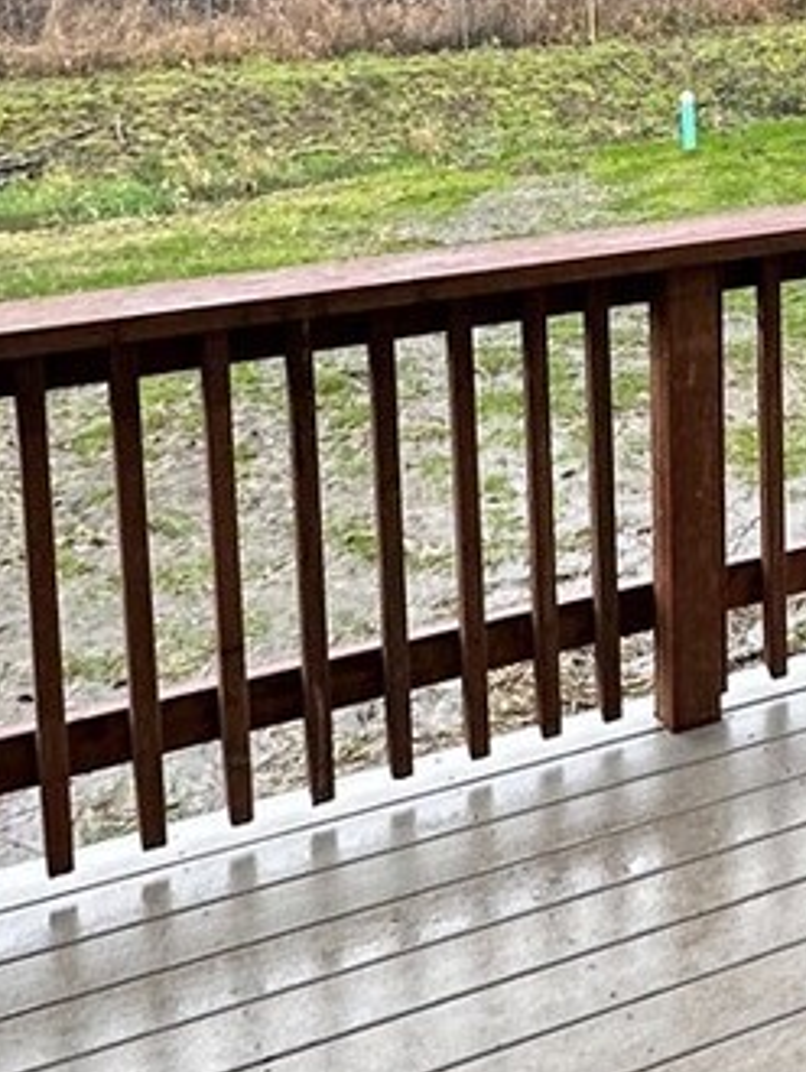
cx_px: 994
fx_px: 1891
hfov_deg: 22.0
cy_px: 49
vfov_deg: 29.9
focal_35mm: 61
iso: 125
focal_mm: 2.22
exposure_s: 1/120
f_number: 2.2
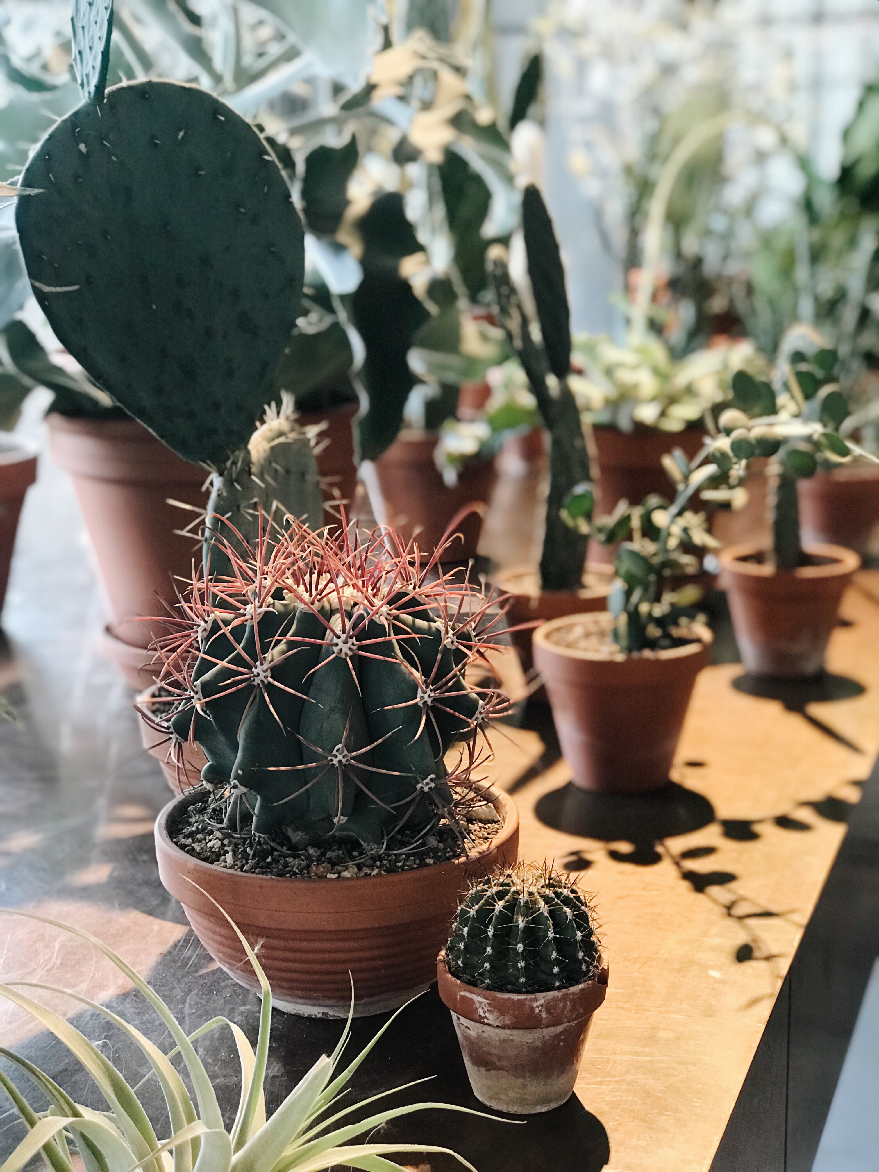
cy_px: 586
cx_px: 440
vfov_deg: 33.8
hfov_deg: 25.7
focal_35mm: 57
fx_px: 1930
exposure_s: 1/50
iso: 200
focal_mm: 6.6
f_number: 2.8
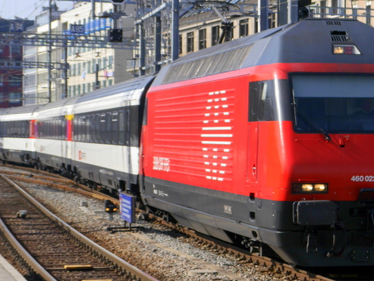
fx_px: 1707
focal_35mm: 158
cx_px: 325
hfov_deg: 12.4
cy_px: 129
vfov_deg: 9.4
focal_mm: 42
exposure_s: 1/320
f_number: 8
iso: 160
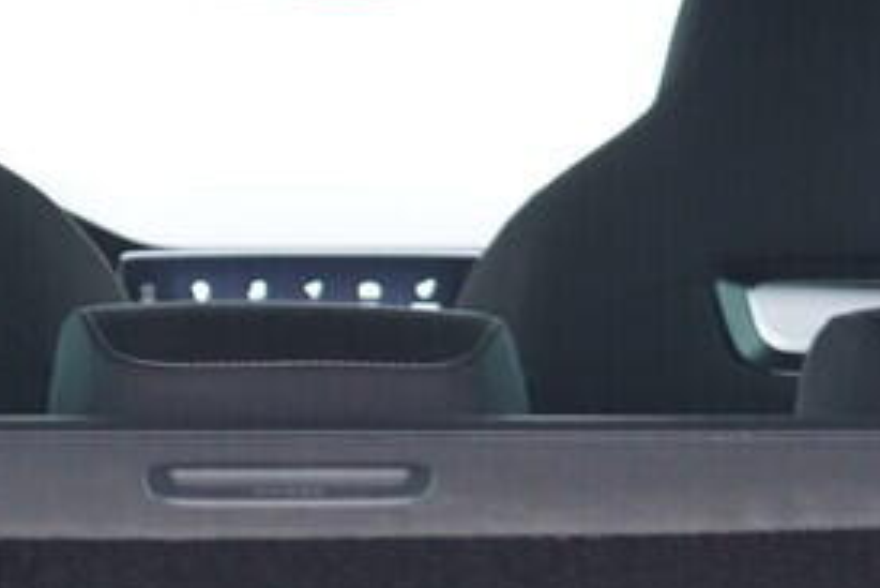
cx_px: 318
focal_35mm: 189
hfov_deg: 10.9
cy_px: 1276
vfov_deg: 7.0
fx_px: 4622
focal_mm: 24
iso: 640
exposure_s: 1/40
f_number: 2.8
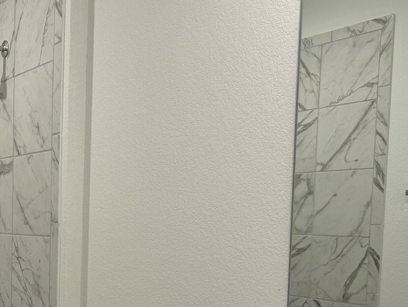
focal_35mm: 58
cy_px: 265
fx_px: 684
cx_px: -21
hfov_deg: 30.3
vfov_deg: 24.6
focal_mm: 6.76
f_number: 1.78
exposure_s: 1/120
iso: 100
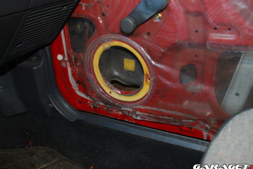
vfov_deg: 37.8
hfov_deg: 54.4
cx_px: 124
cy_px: 73
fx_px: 246
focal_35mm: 35
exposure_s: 1/80
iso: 200
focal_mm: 20
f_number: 3.8
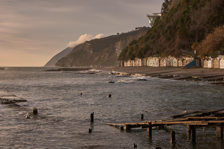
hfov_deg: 27.6
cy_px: 56
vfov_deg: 18.6
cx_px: 146
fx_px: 454
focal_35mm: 73
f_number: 9
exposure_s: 1/100
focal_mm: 35
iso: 100
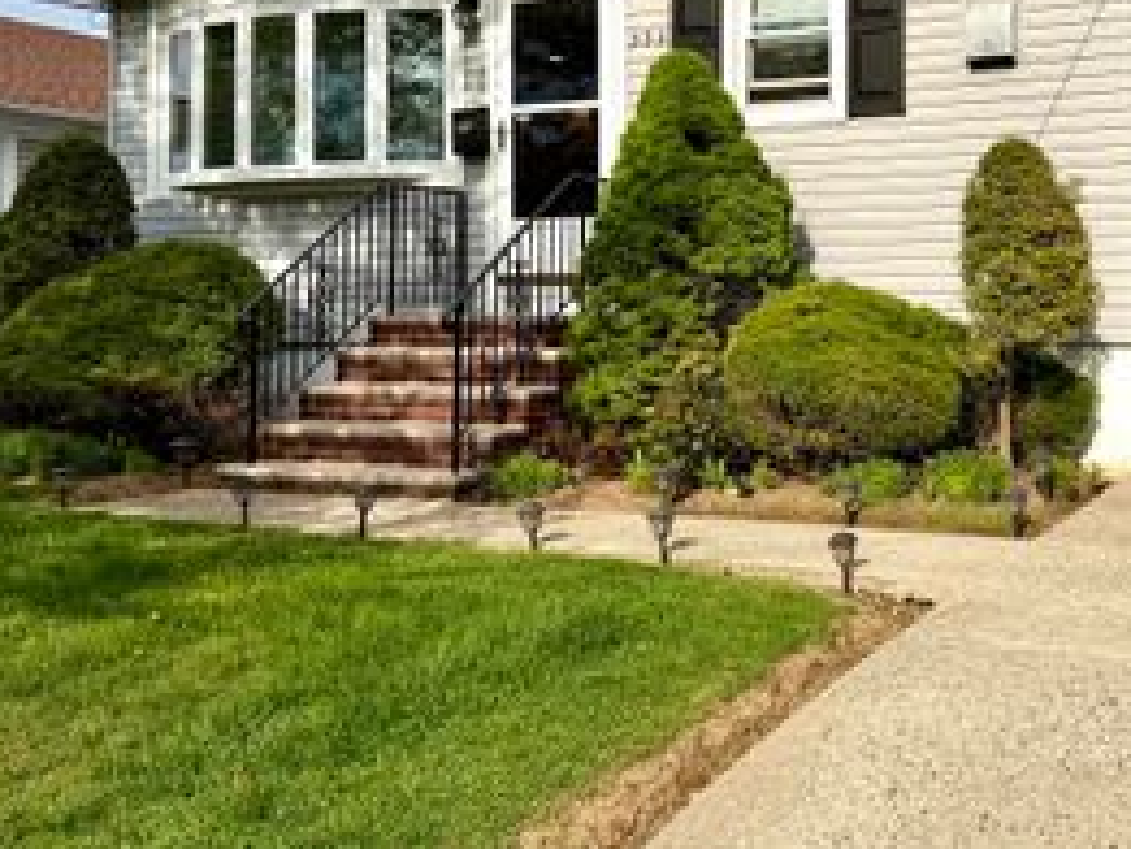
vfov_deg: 31.2
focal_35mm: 46
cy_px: 262
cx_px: 836
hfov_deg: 40.2
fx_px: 1504
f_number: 1.78
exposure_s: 1/5319
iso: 80
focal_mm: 6.76
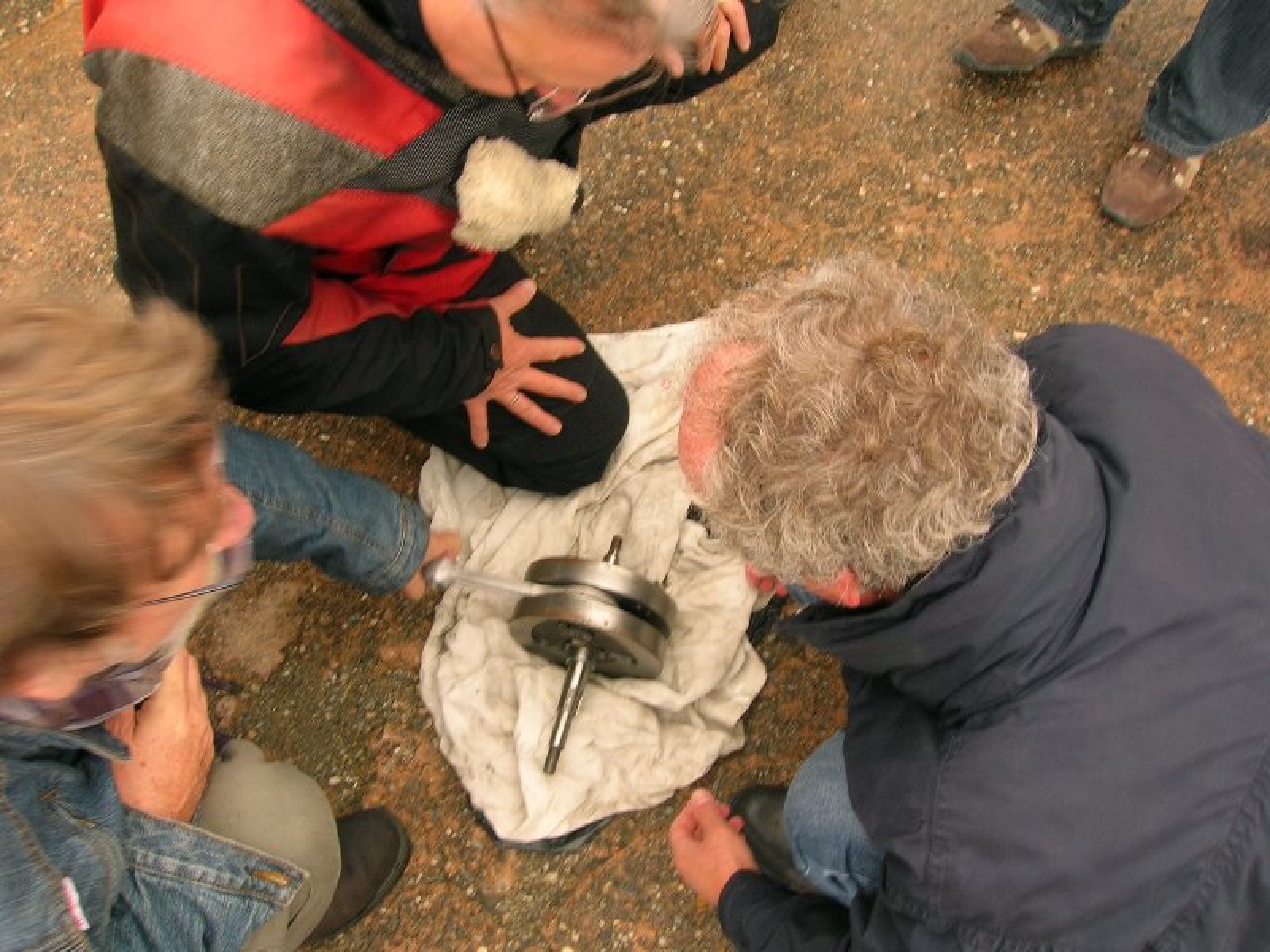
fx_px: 1247
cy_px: 476
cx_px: 635
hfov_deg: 54.0
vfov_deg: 41.8
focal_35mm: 34
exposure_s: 1/43.4
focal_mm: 5.7
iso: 50
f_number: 4.9
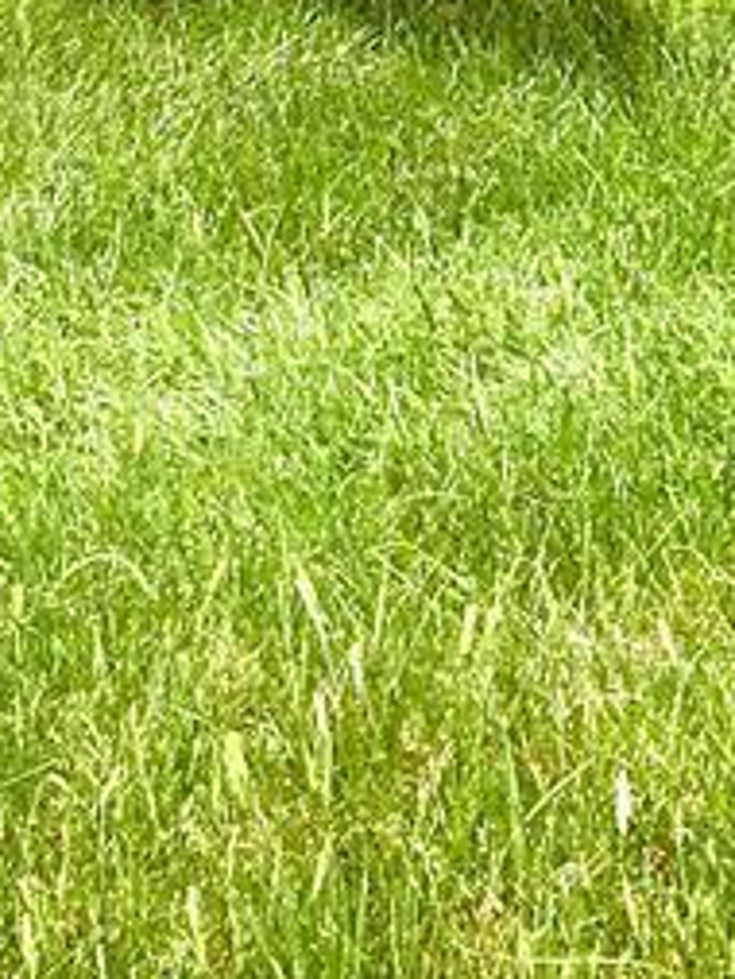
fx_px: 4978
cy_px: -658
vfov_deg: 10.7
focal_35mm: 176
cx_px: 1056
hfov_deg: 8.3
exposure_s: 1/864
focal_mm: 4.15
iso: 25
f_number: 2.2
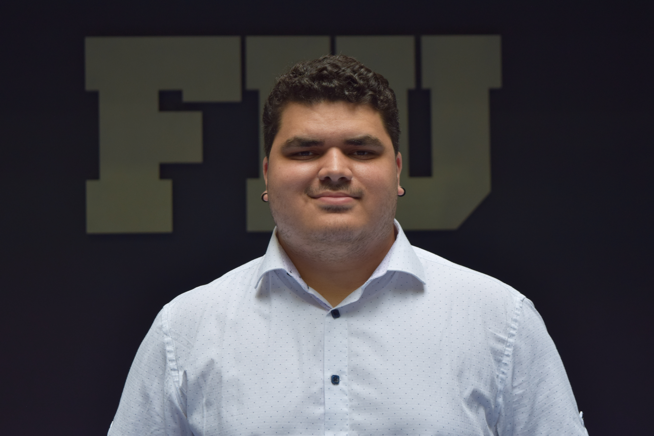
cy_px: 218
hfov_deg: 24.6
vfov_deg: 16.6
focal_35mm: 82
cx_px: 327
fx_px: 1499
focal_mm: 55
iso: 400
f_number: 5.6
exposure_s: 1/80
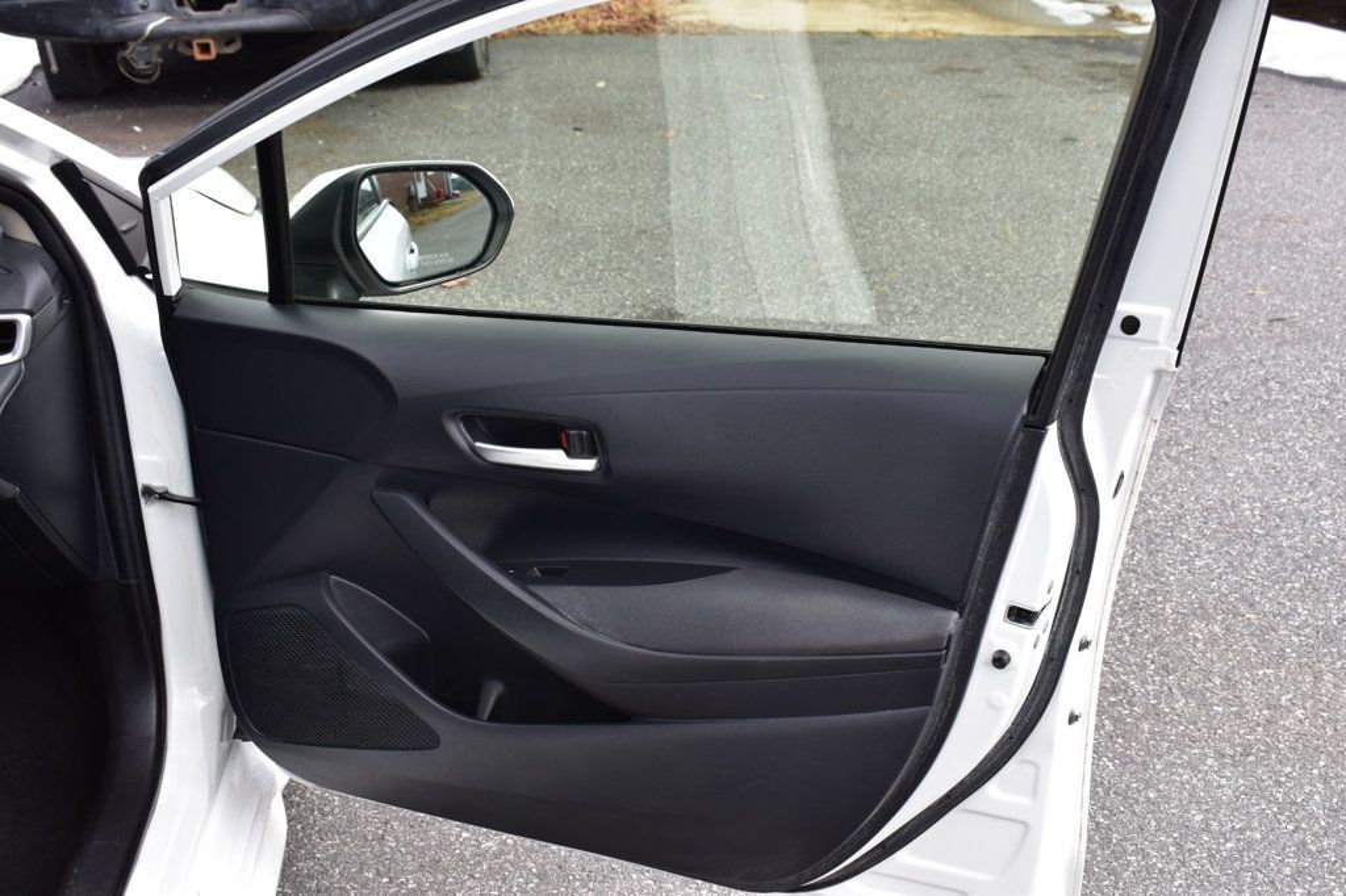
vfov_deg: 31.9
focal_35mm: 42
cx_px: 673
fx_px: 1570
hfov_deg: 46.4
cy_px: 448
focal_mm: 28
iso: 400
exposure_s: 1/200
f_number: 10
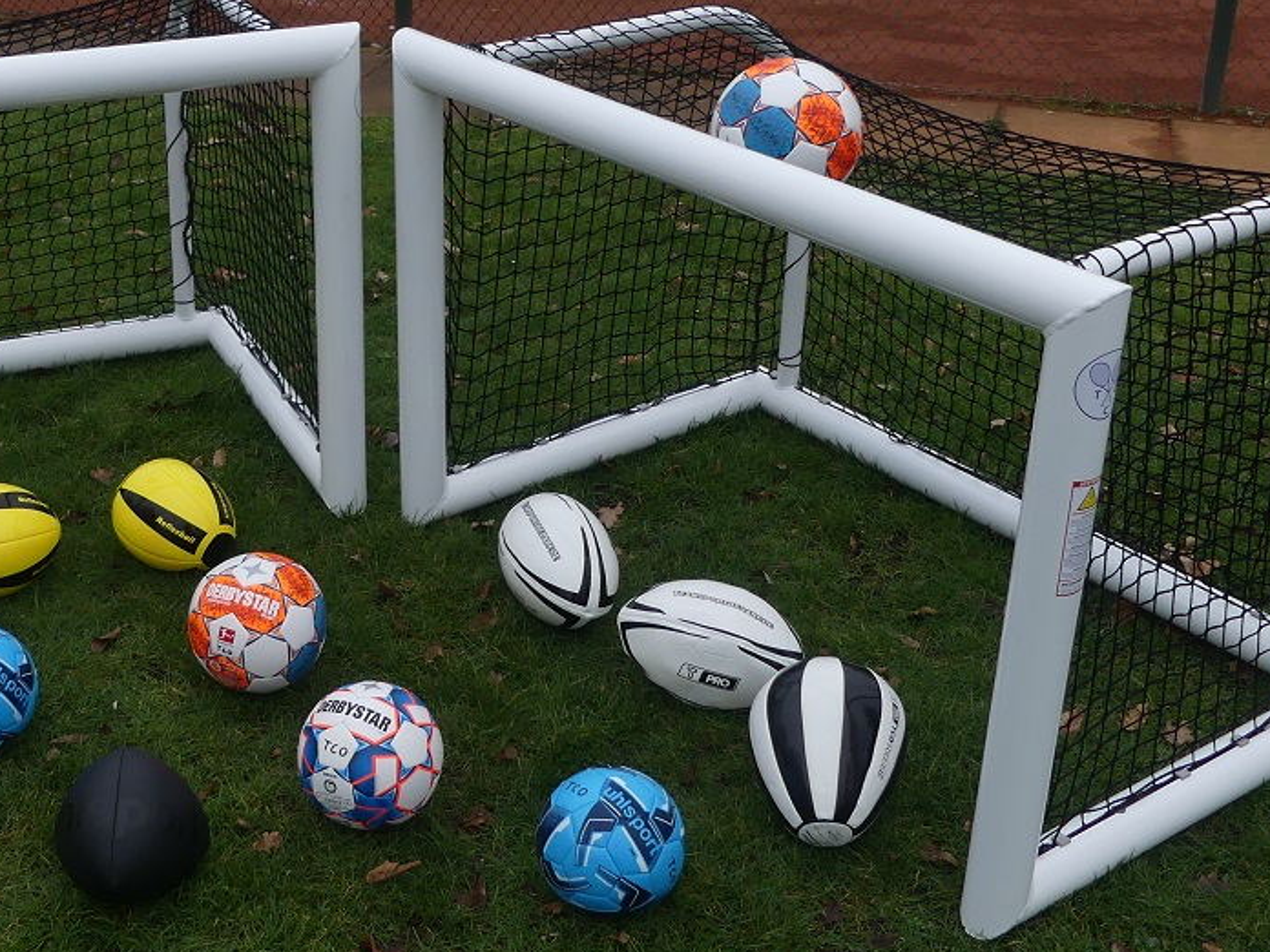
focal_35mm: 50
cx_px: 398
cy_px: 368
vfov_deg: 29.0
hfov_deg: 37.7
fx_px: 1834
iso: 100
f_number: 2.8
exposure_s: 1/100
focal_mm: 5.3
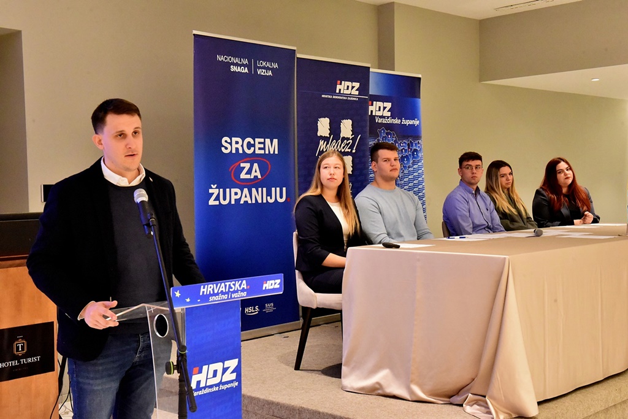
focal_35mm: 48
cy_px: 210
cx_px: 314
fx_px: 837
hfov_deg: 41.1
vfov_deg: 28.1
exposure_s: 1/60
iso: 12800
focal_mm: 48
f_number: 11
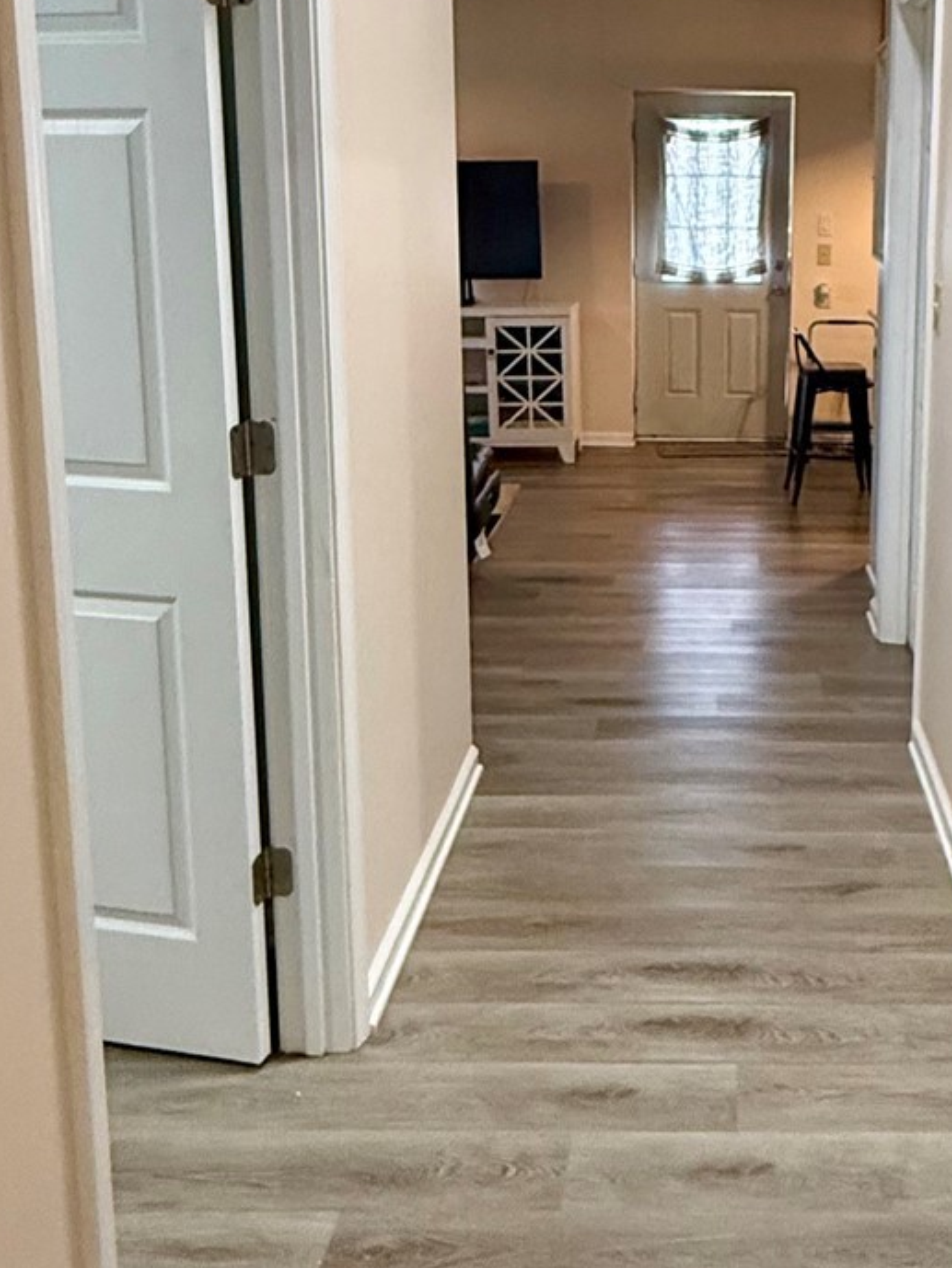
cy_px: 444
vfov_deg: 47.2
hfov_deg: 36.0
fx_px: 1430
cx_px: 713
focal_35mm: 39
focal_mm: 2.22
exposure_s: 1/60
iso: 500
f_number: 2.2
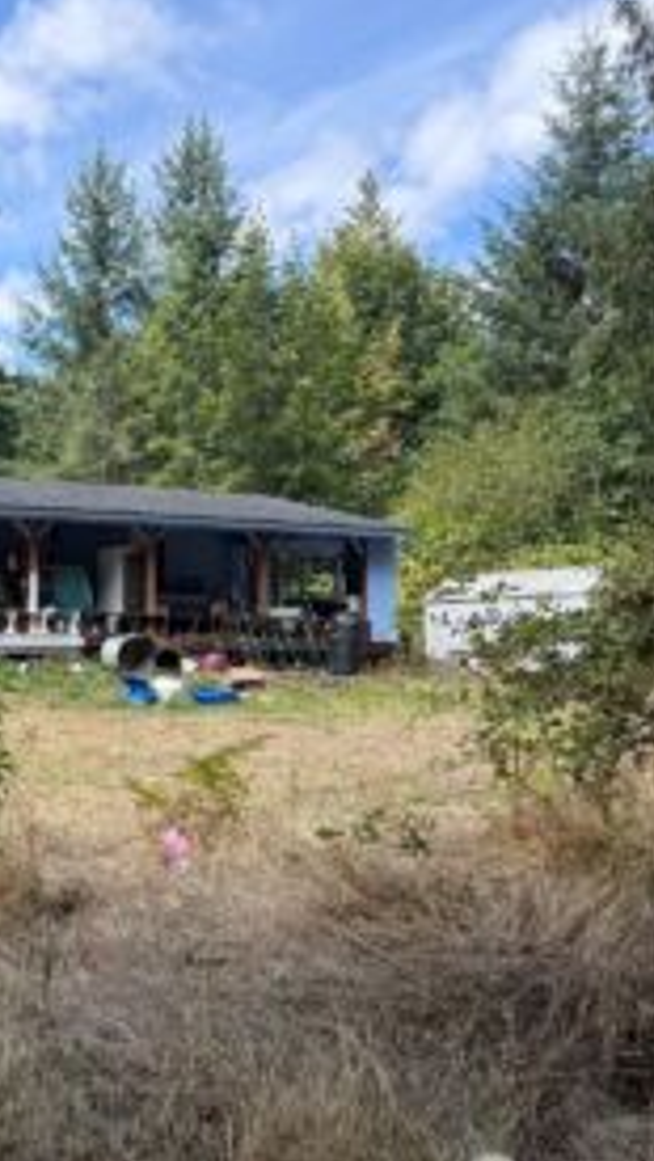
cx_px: -105
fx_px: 1170
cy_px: 591
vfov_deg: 52.8
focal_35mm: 38
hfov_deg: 27.8
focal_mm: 6.76
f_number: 1.78
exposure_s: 1/1271
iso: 100
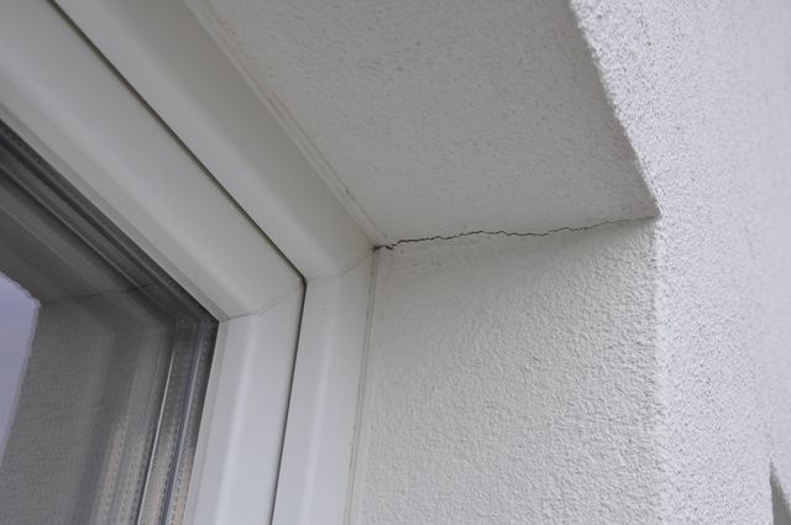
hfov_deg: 33.4
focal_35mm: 60
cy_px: 262
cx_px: 396
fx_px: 1317
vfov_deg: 22.6
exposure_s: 1/80
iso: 200
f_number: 9
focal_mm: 40
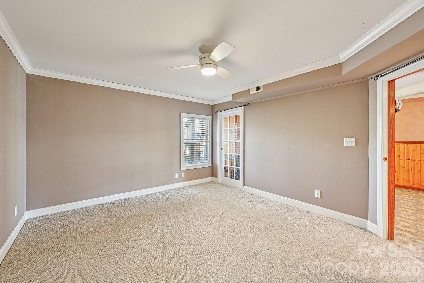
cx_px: 212
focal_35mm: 14
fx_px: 165
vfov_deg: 81.2
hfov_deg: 104.3
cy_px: 142
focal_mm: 14
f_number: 8
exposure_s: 1/5
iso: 400
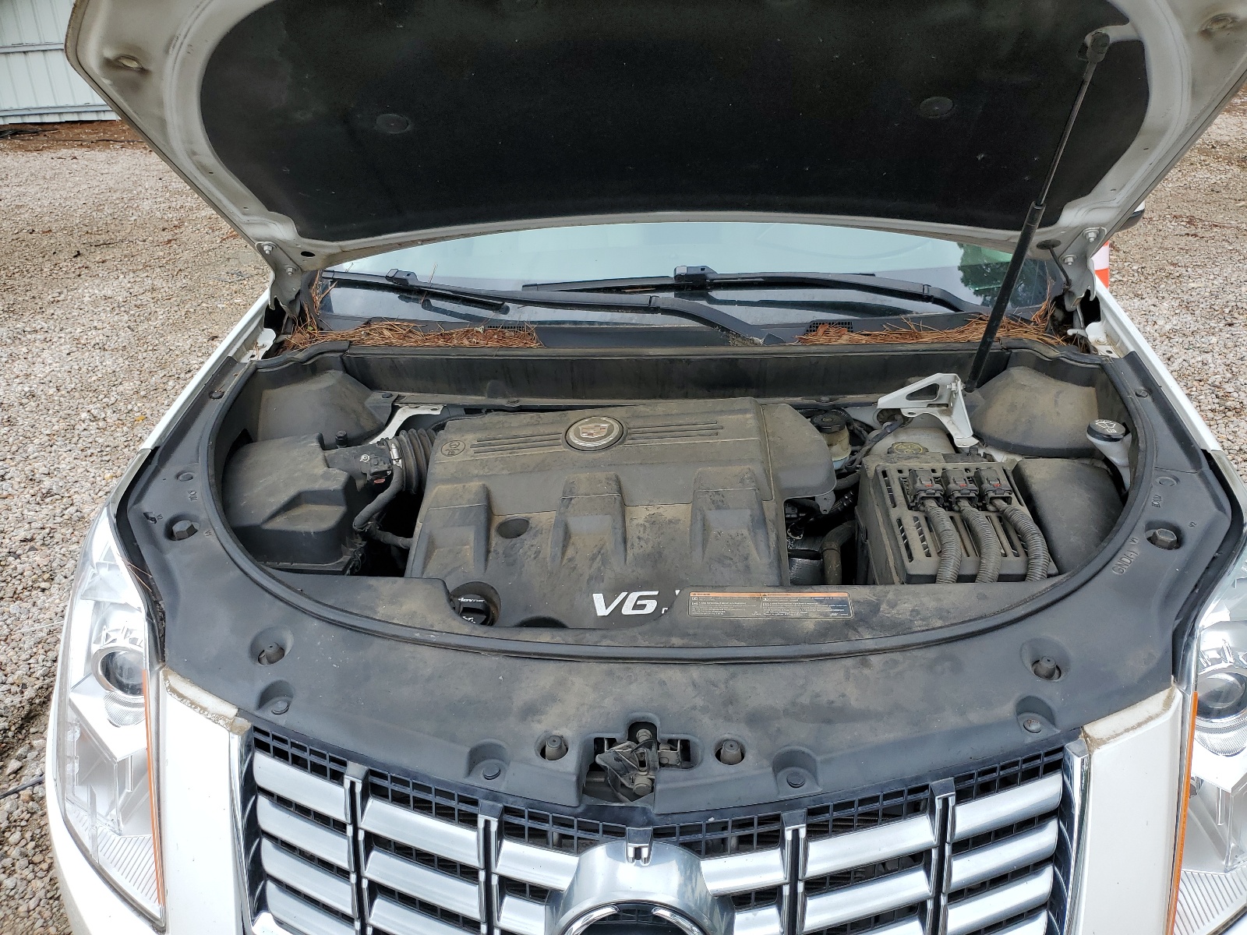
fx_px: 937
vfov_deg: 53.1
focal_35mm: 26
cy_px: 468
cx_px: 624
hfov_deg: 67.3
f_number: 1.5
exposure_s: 1/769
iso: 50
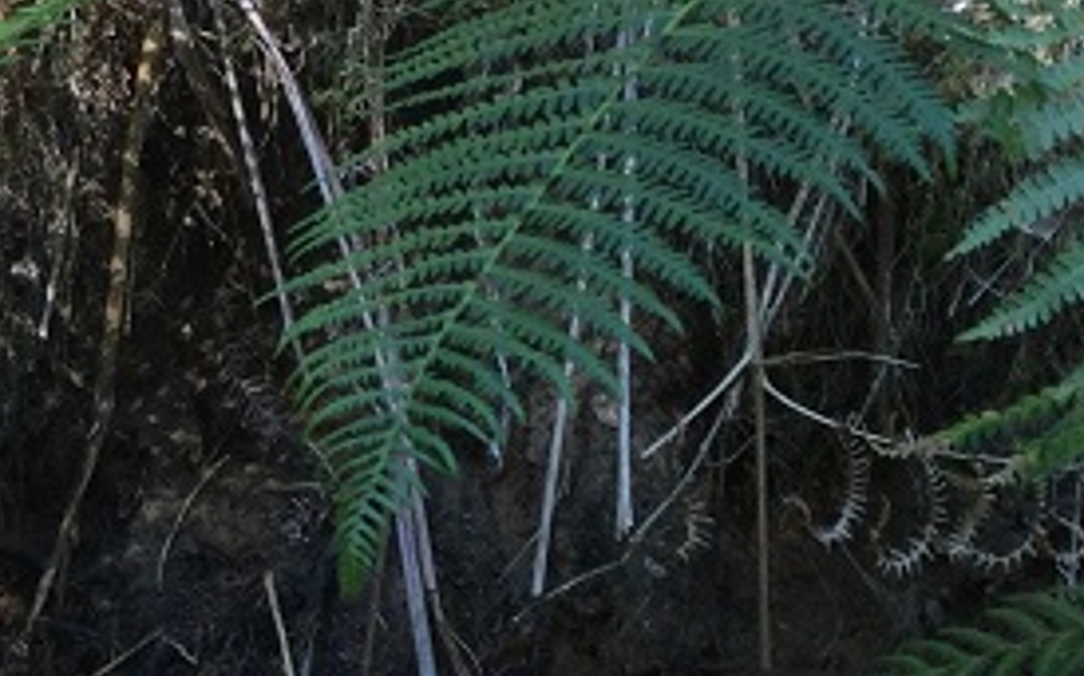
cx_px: -344
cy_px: 723
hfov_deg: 16.4
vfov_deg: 10.8
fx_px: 3544
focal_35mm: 120
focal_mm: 3.3
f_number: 2.4
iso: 32
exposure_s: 1/100
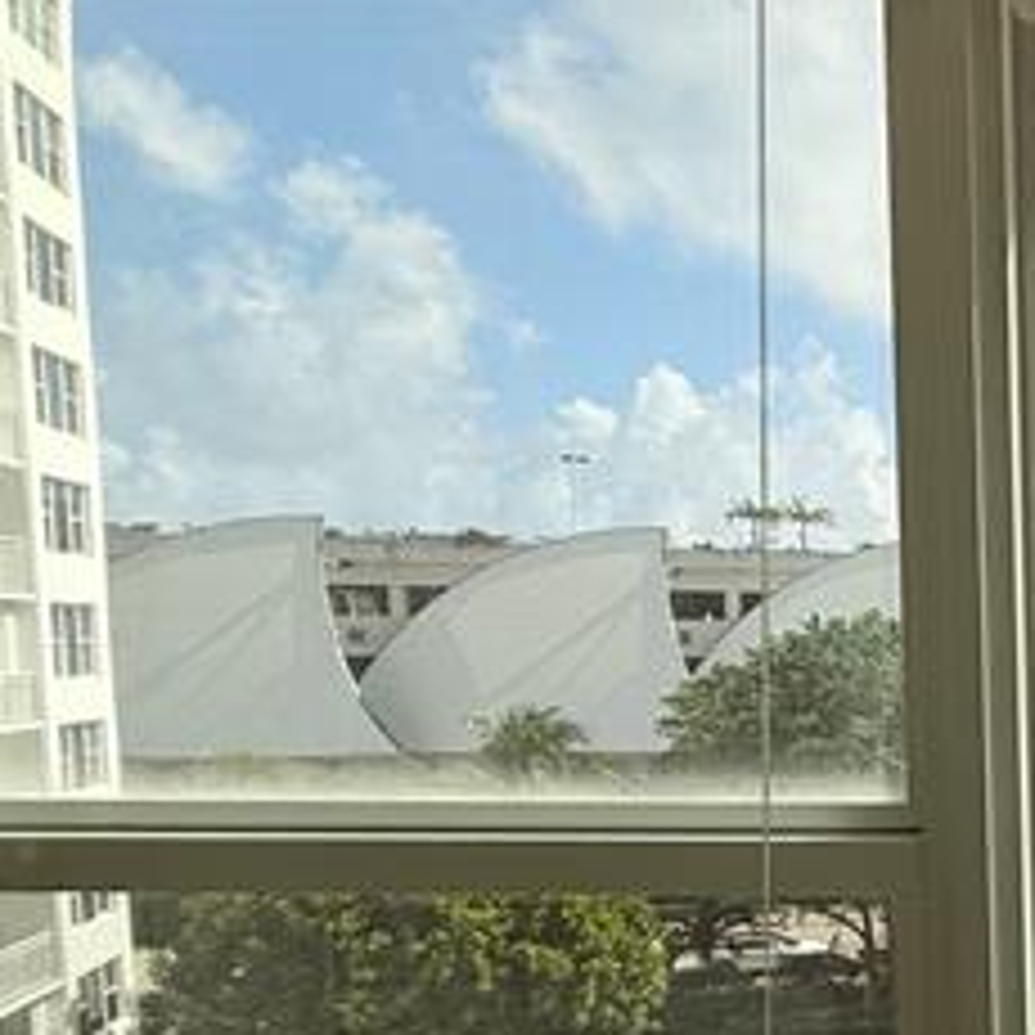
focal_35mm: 43
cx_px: 1548
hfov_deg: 27.4
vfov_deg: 38.3
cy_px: 756
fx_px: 1455
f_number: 2.2
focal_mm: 2.22
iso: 50
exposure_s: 1/1211
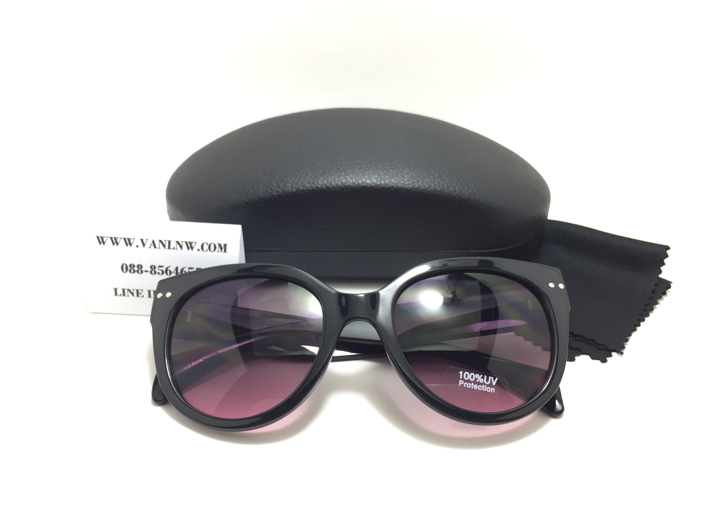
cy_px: 264
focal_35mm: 29
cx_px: 352
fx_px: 590
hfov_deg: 61.7
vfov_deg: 48.2
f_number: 2.2
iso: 50
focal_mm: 4.15
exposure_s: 1/33
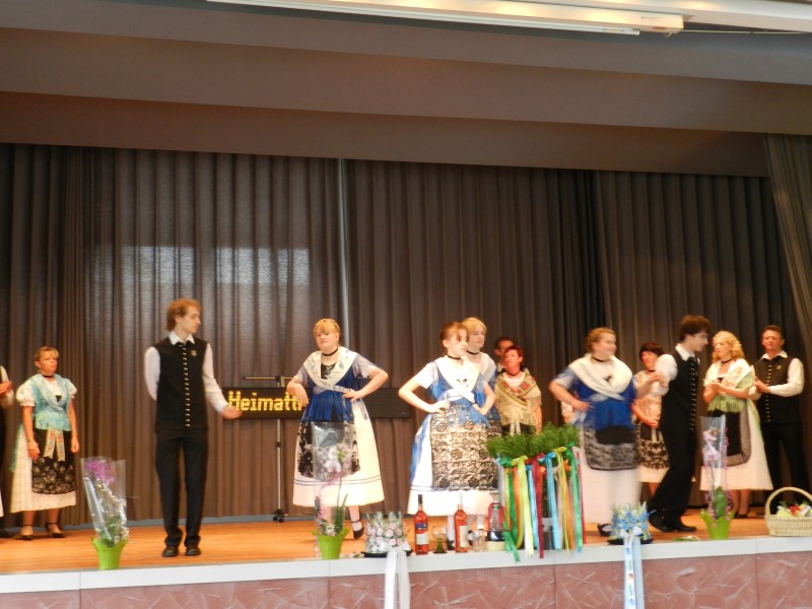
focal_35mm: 46
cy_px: 304
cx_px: 406
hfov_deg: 41.2
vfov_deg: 31.5
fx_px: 1079
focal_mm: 8.1
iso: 400
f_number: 4.2
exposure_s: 1/25
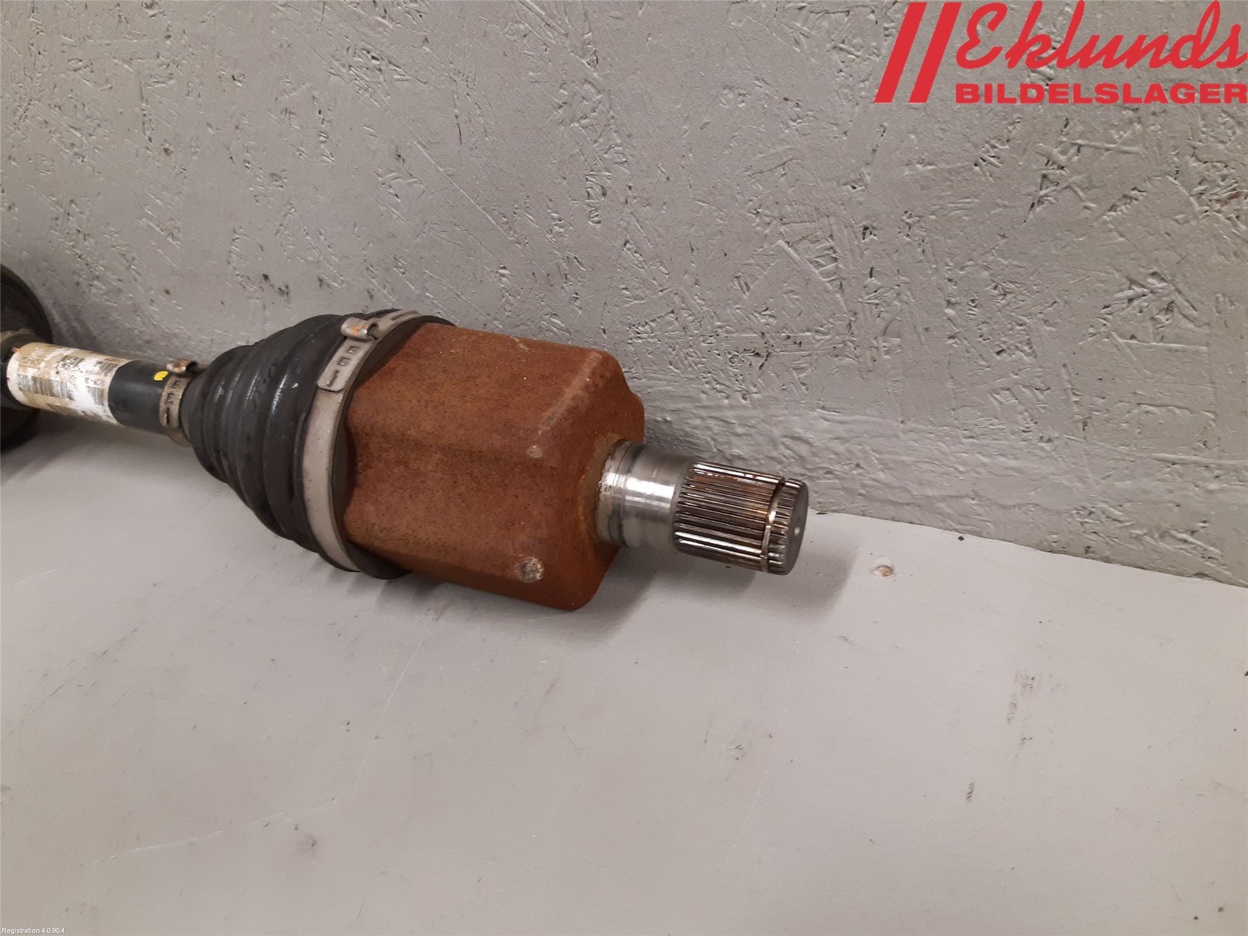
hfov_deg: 67.3
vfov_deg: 53.1
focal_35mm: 26
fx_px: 937
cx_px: 624
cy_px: 468
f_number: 1.7
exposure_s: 1/50
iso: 160
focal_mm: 3.93
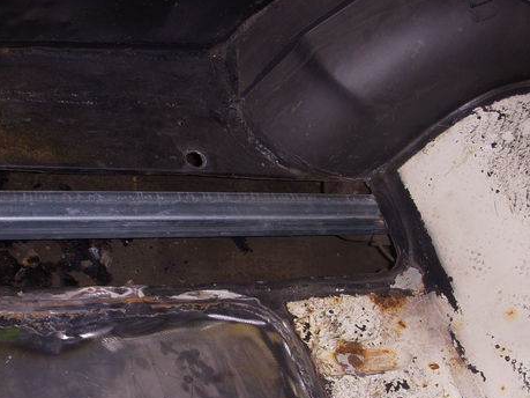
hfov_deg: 36.1
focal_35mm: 53
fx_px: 811
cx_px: 217
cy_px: 248
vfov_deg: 27.4
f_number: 3.3
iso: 100
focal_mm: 6.3
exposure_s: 1/30
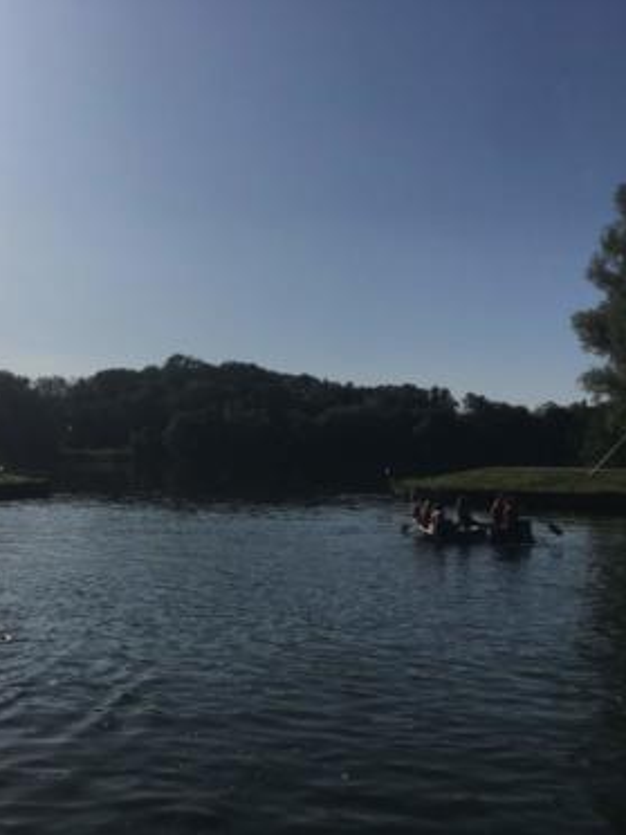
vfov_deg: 47.9
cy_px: 416
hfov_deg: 35.9
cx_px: 148
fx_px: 940
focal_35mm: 39
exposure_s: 1/5917
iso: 25
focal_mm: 4.15
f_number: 2.2
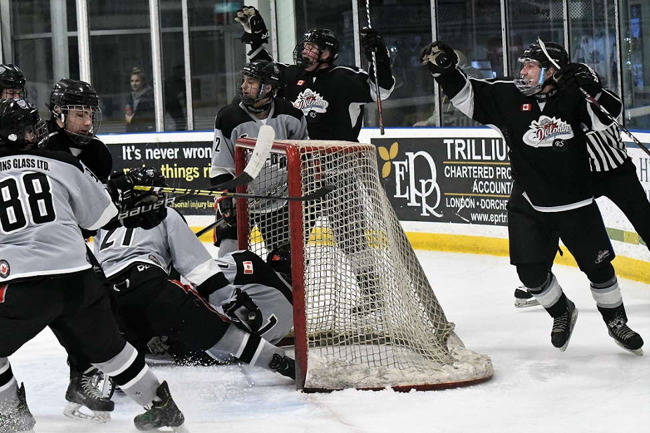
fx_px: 1896
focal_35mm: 105
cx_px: 325
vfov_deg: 13.0
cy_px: 216
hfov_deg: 19.5
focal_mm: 70
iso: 11400
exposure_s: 1/1000
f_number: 4.5
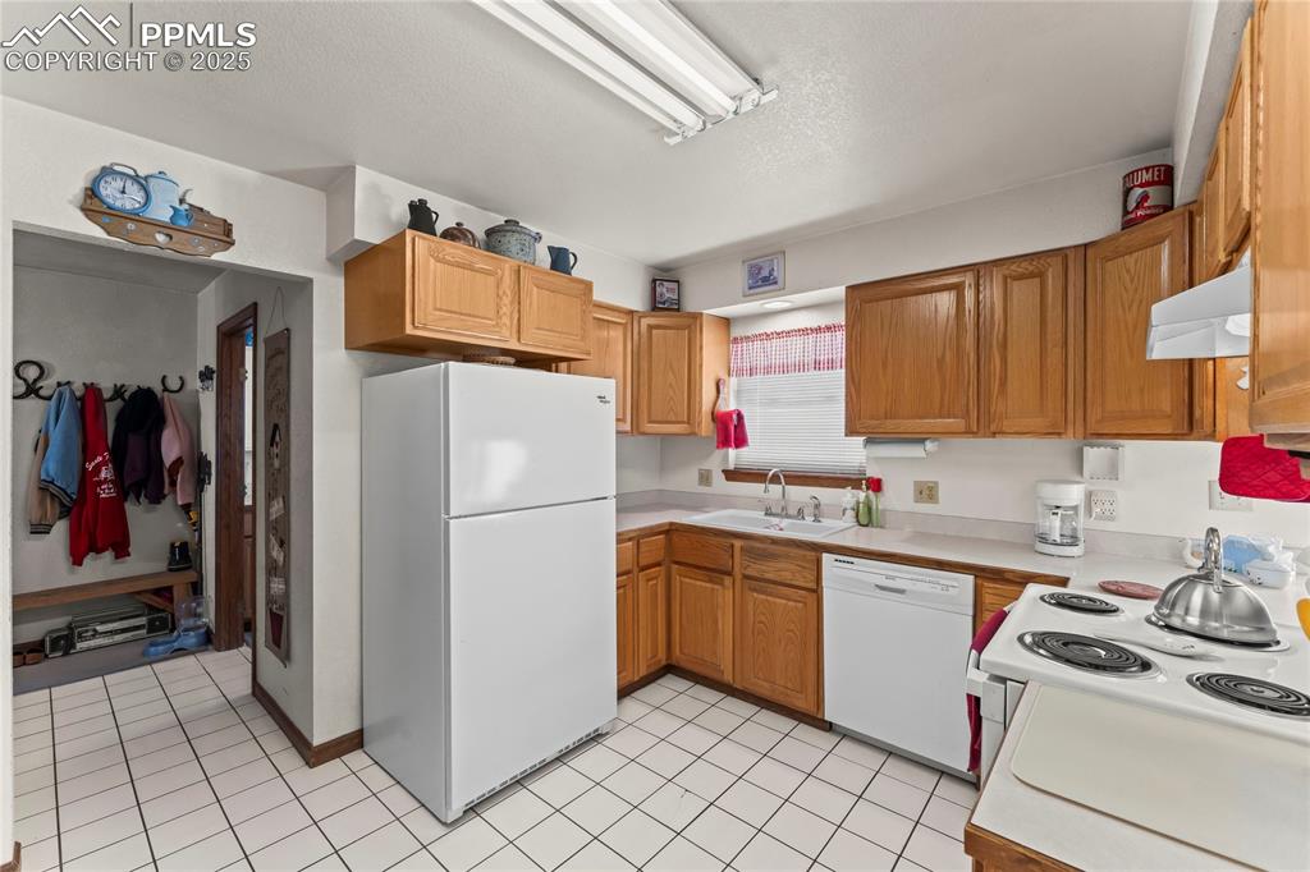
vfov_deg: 77.7
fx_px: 542
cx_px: 655
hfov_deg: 100.8
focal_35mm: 15
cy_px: 436
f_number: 10
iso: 500
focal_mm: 14.9
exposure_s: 1/2.5
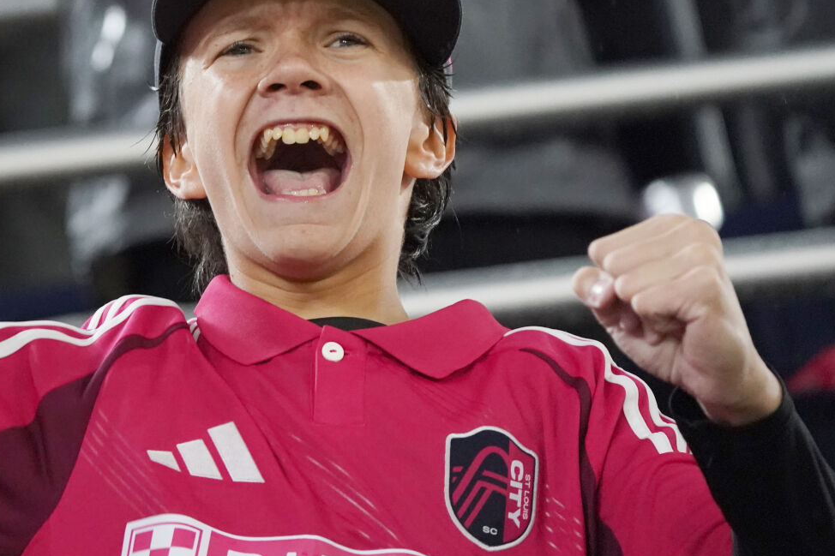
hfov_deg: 5.7
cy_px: 117
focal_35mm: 362
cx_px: 159
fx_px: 8394
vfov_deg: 3.8
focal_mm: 200
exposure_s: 1/500
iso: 8000
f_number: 5.6
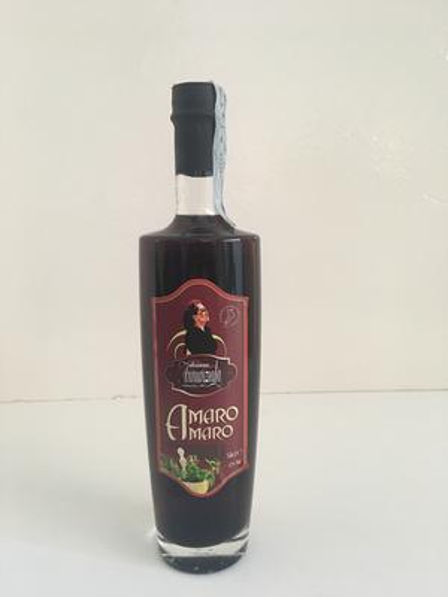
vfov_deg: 61.7
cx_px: 224
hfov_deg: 48.2
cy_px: 298
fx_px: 500
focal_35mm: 29
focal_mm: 4.15
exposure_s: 1/33
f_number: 2.2
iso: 200
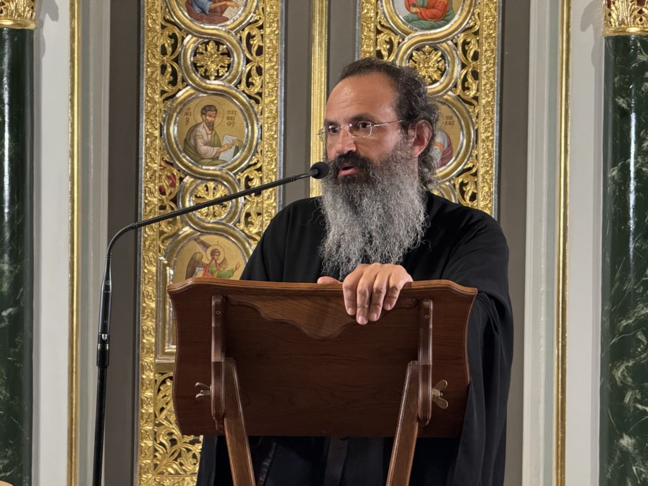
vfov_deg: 12.3
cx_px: 324
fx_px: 2246
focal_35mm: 120
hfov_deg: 16.4
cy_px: 243
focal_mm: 15.66
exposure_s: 1/50
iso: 500
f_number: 2.8
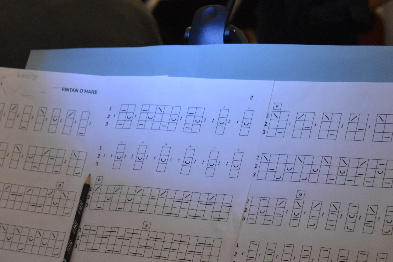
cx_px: 78
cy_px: 185
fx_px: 1212
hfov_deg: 18.3
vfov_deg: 12.3
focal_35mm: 111
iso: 2000
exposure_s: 1/125
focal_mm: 40
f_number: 5
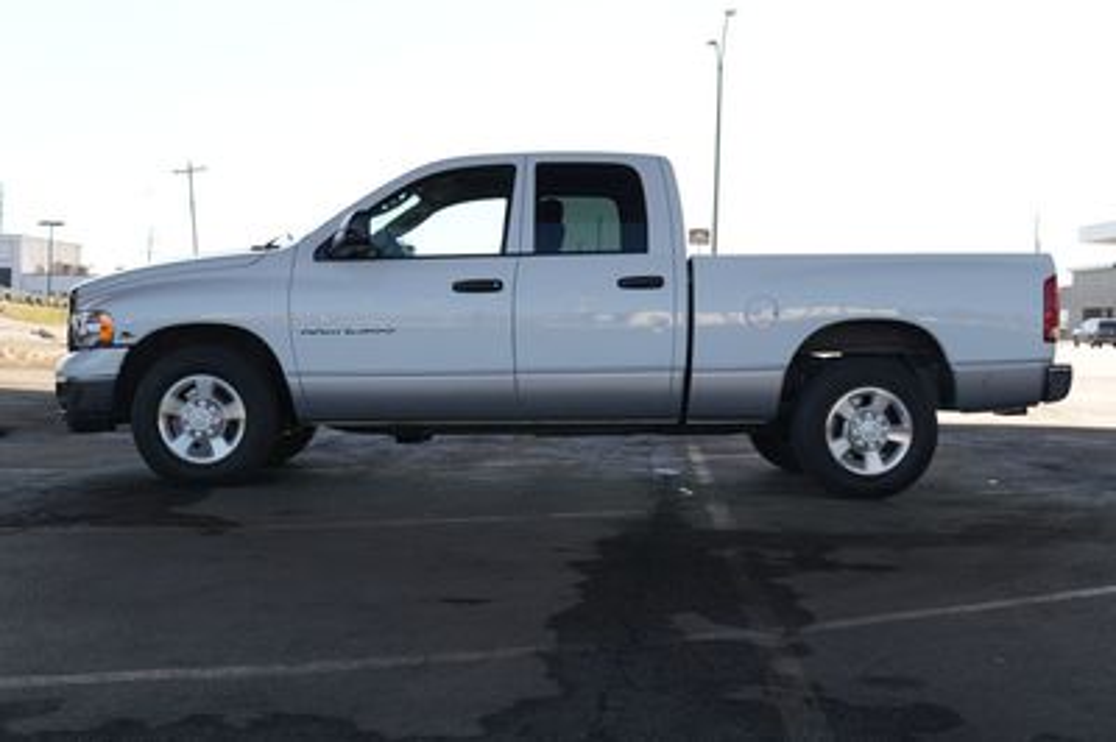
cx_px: 558
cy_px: 371
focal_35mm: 45
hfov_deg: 43.6
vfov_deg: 29.8
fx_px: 1394
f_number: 4
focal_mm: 30
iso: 500
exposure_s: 1/60
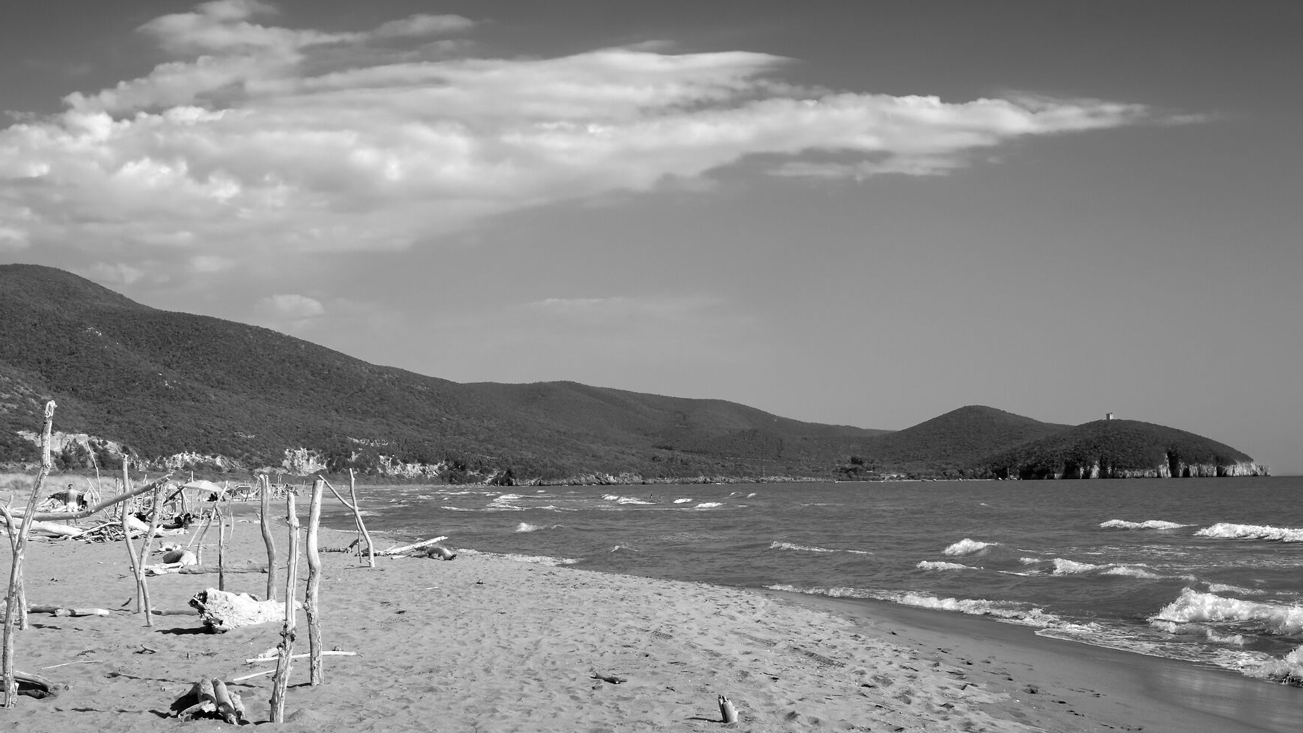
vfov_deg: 25.8
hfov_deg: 44.6
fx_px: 1589
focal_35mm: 46
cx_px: 616
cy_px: 492
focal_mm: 21.4
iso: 200
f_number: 13
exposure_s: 1/280
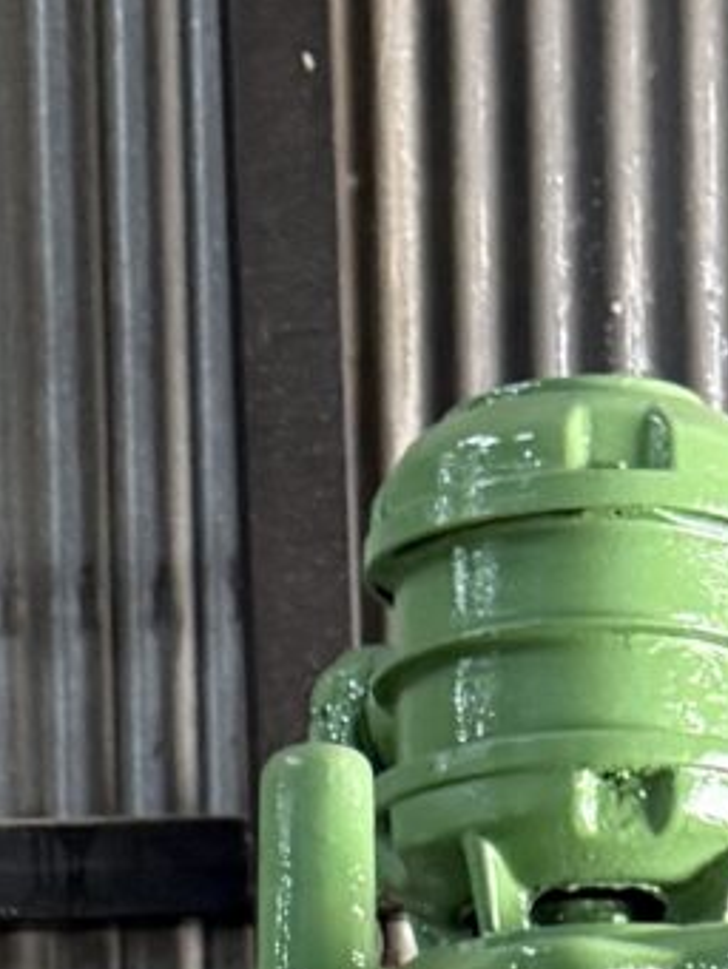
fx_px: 5044
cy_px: 2378
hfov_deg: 8.2
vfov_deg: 9.6
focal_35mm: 180
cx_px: -51
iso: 250
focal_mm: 6.76
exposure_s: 1/60
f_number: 1.78
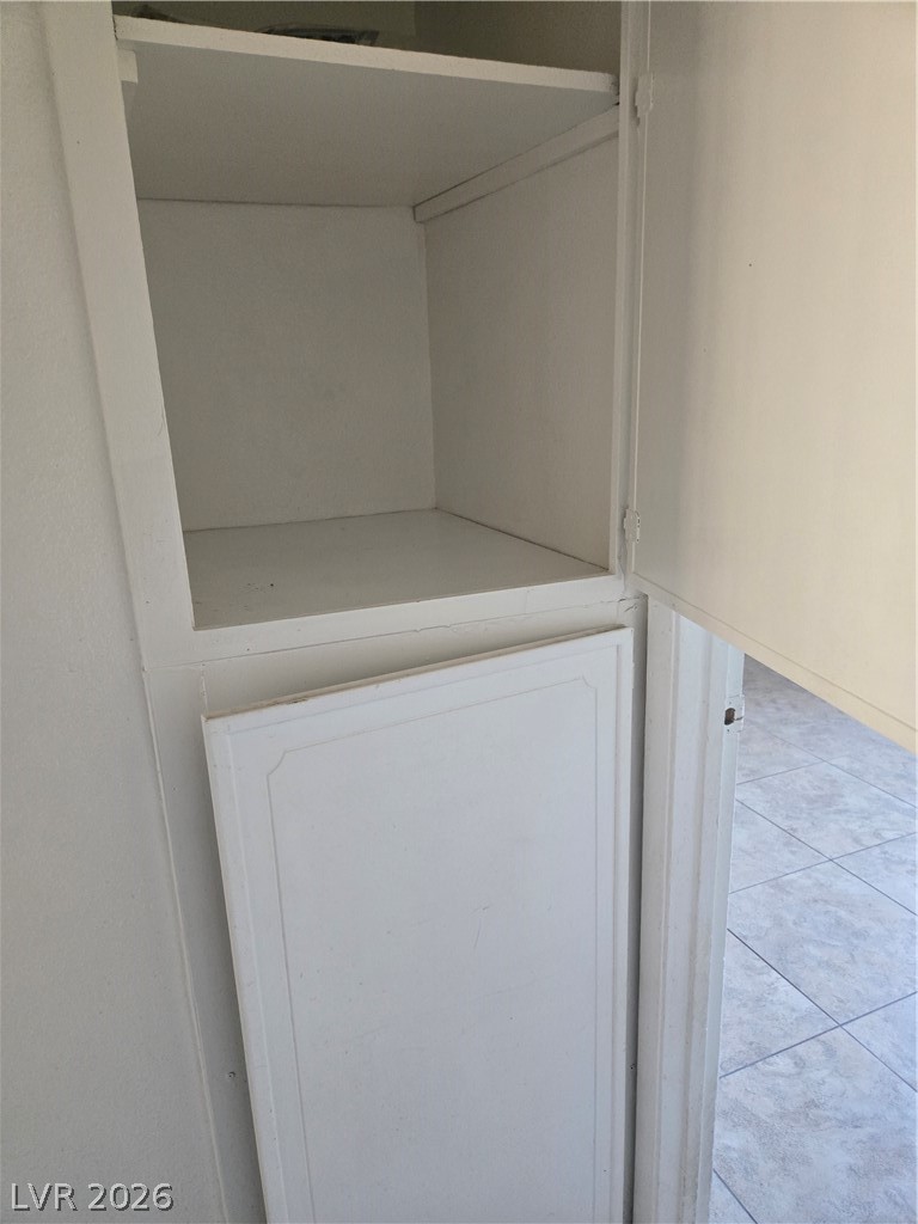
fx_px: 813
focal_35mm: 23
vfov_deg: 73.9
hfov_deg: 58.9
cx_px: 459
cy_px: 612
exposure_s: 1/120
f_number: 1.8
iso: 640
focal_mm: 5.4
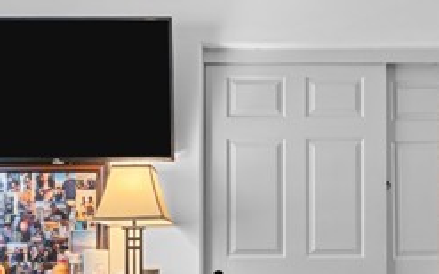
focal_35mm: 37
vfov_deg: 33.0
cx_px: 210
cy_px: 234
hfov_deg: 52.8
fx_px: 442
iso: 400
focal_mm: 14
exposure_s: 3.2
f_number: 9
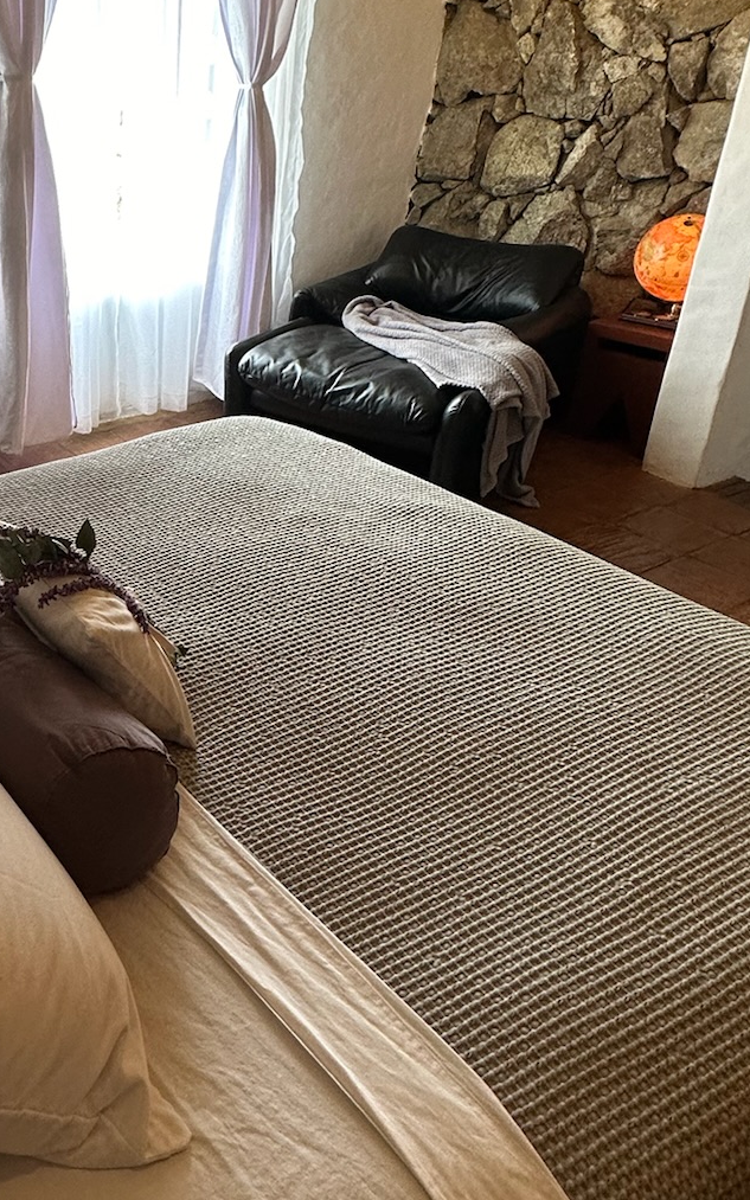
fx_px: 981
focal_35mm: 30
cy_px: 499
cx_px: 82
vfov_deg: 62.5
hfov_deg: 39.0
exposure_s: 1/120
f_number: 2.2
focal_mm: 2.22
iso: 160
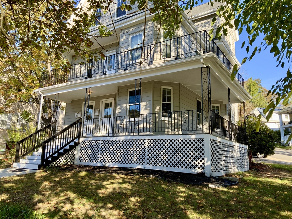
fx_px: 245
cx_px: 146
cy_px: 110
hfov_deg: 61.7
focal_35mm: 29
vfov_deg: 48.2
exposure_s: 1/327
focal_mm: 3
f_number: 1.8
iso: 16
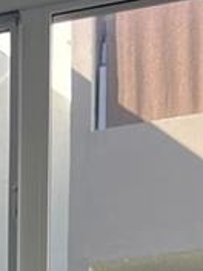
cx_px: -211
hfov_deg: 8.0
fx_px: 1384
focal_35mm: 177
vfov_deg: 8.9
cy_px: 835
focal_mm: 5.1
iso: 40
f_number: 1.6
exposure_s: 1/166
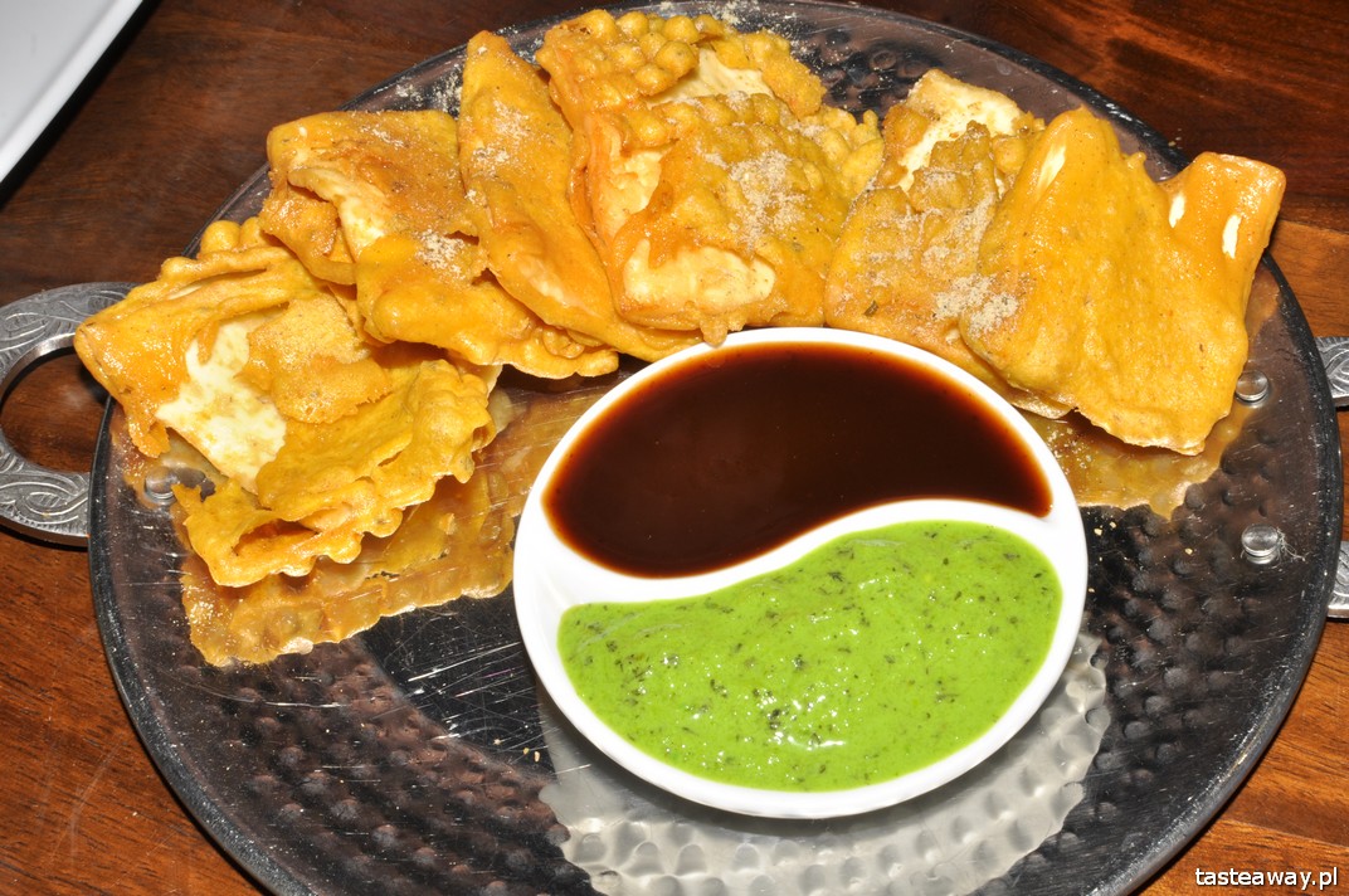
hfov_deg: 37.9
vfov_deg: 25.7
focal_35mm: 52
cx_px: 674
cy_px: 448
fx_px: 1965
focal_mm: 35
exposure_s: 1/60
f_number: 20
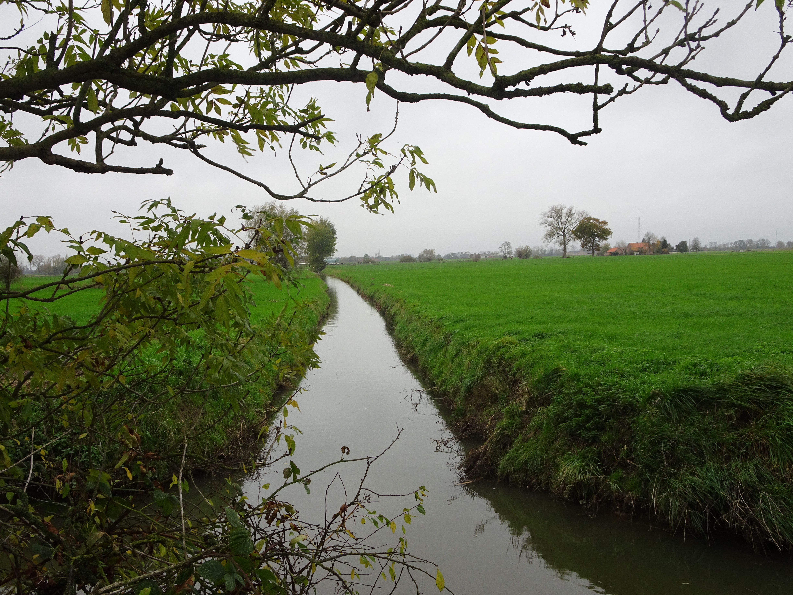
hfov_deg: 51.4
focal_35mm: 36
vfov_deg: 39.7
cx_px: 396
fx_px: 825
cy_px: 298
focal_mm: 6.17
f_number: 4
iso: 80
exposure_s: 1/60
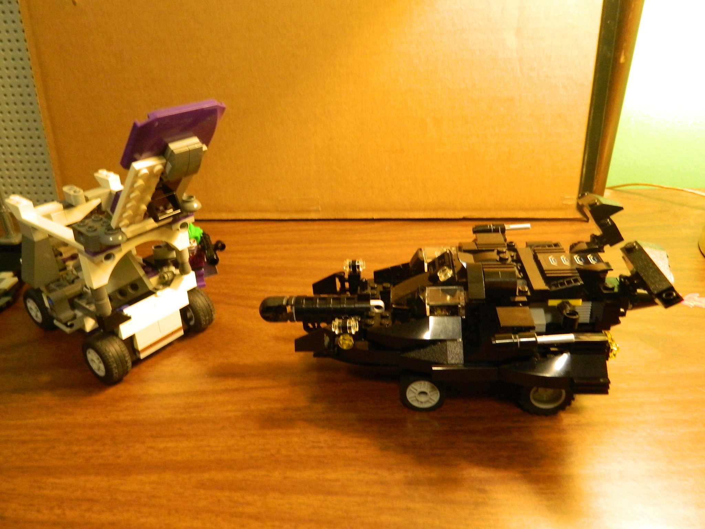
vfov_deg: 54.9
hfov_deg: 69.4
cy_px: 264
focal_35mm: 25
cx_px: 352
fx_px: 509
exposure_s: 1/13
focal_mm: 4.5
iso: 400
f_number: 3.1
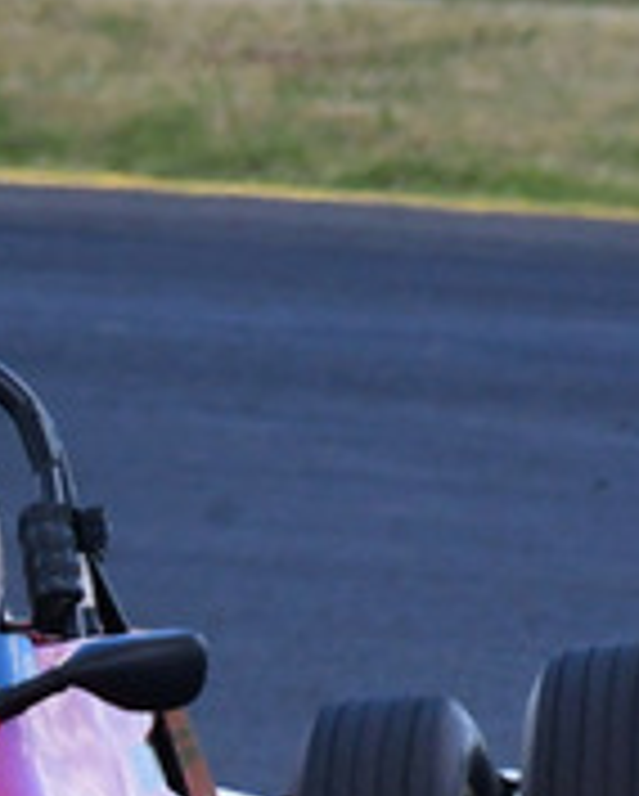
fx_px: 75140
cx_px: -711
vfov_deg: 0.6
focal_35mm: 3184
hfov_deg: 0.5
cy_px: 580
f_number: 11
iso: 1000
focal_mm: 500
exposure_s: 1/640
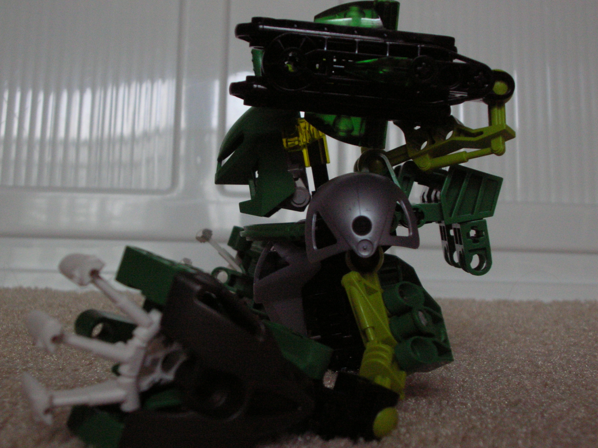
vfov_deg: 27.0
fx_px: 932
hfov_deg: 35.6
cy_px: 224
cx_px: 299
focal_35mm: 54
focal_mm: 9.1
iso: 200
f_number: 3.4
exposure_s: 1/90
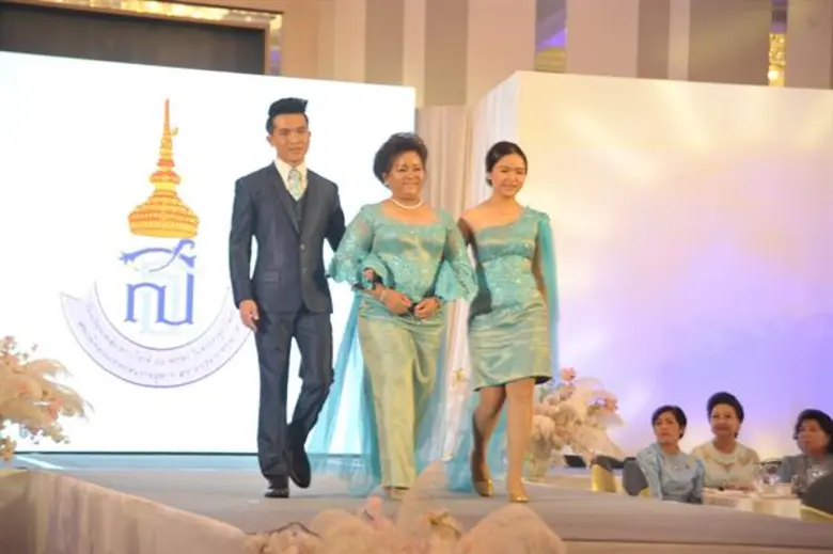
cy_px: 277
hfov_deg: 23.9
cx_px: 416
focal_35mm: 85
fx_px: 1965
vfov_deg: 16.1
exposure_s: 1/125
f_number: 5
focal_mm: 85
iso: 800
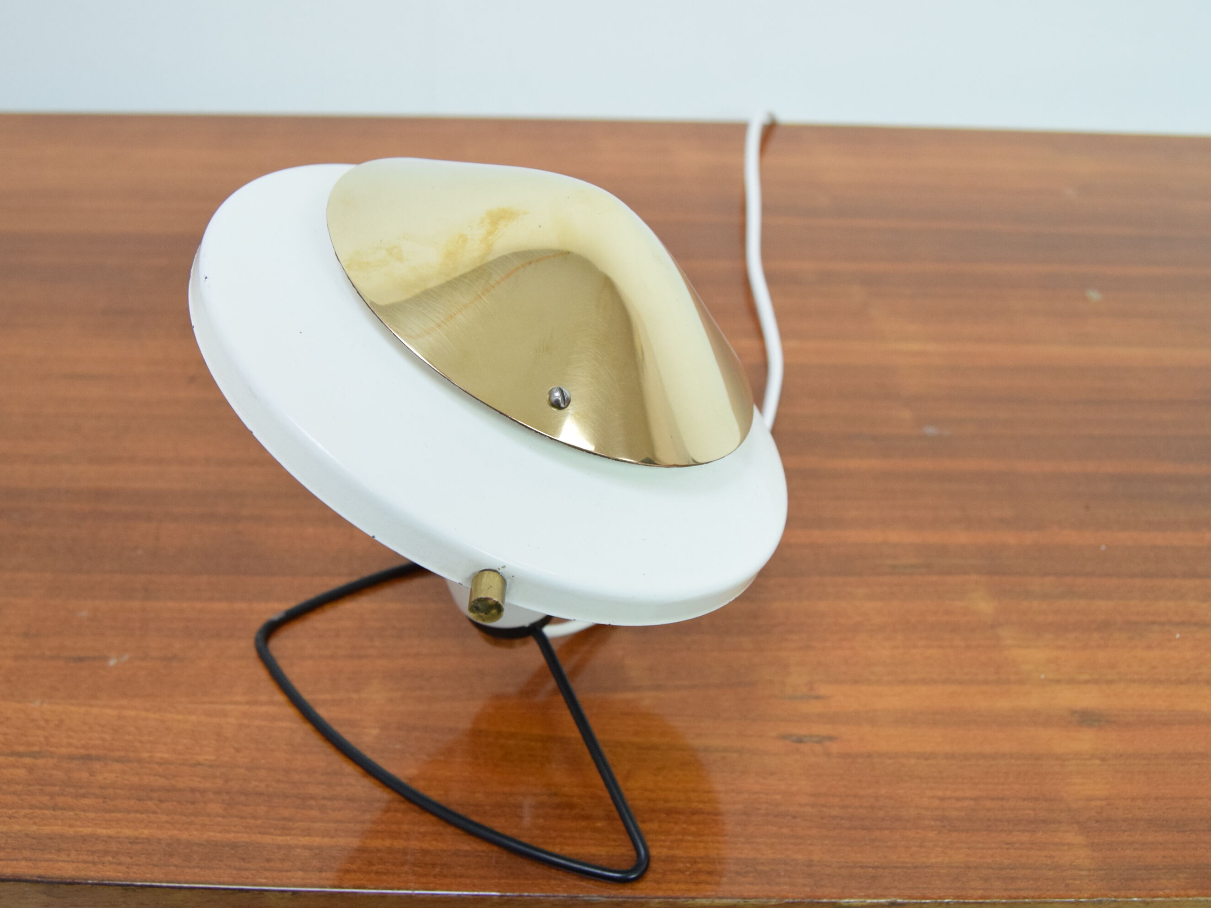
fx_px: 1259
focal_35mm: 36
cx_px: 564
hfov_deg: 51.3
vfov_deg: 39.7
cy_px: 452
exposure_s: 1/160
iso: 1600
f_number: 6.3
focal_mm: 22
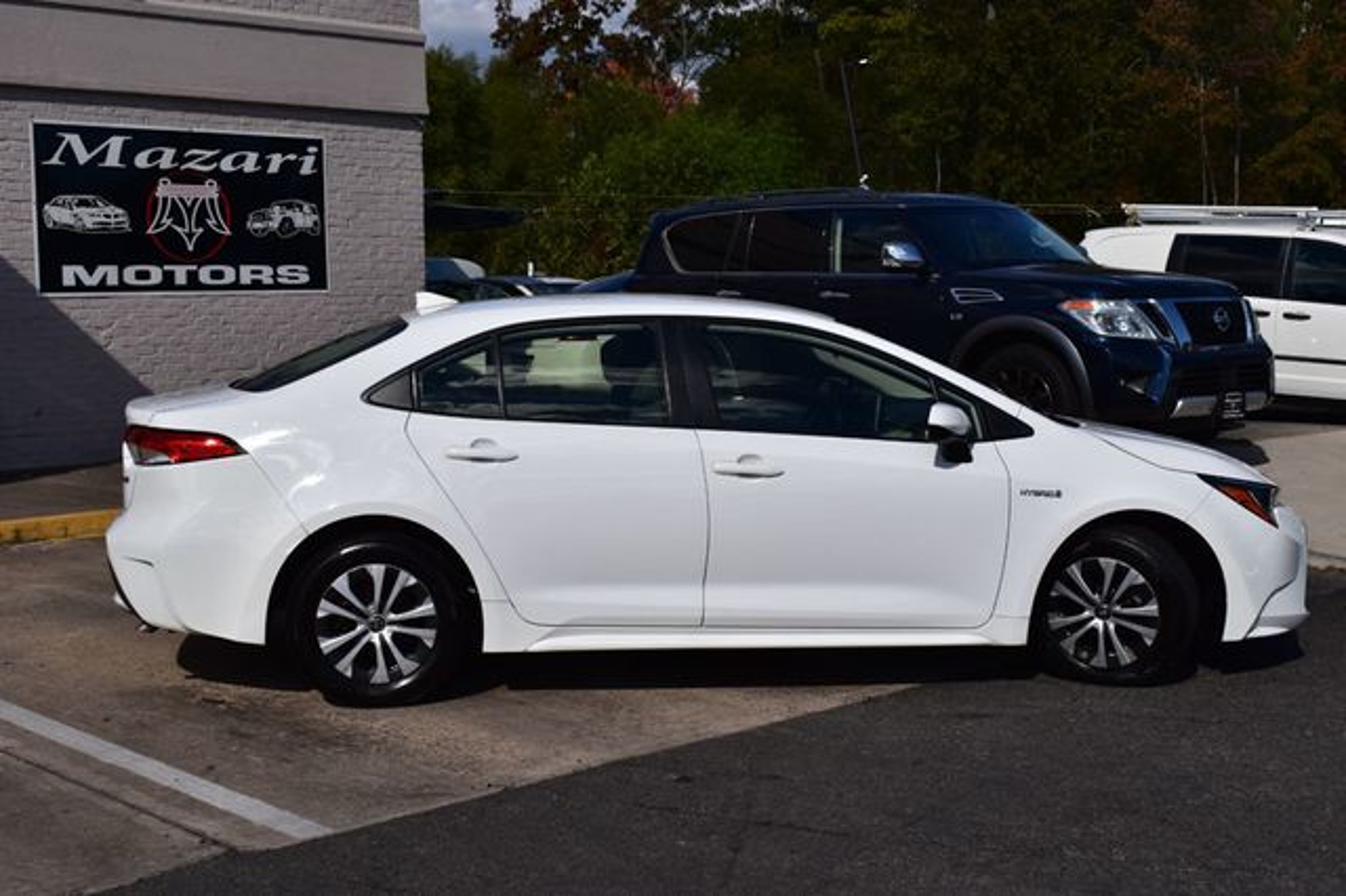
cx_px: 673
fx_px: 1794
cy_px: 448
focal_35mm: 48
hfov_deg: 41.1
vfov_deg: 28.0
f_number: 11
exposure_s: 1/640
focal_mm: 32
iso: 200
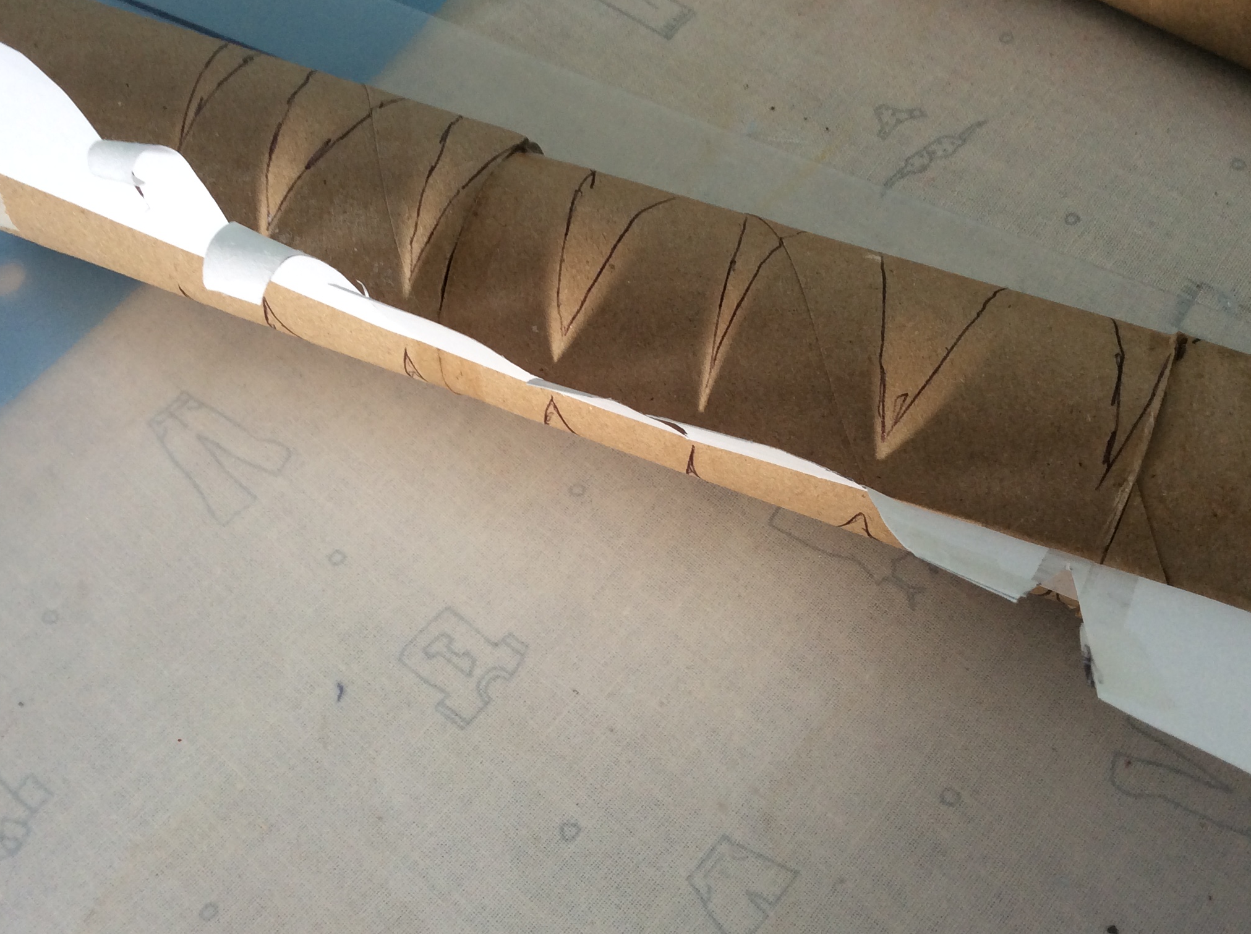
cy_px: 484
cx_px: 565
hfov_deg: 45.8
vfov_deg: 35.0
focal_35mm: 41
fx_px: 1480
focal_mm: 3.3
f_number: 2.4
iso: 40
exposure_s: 1/60
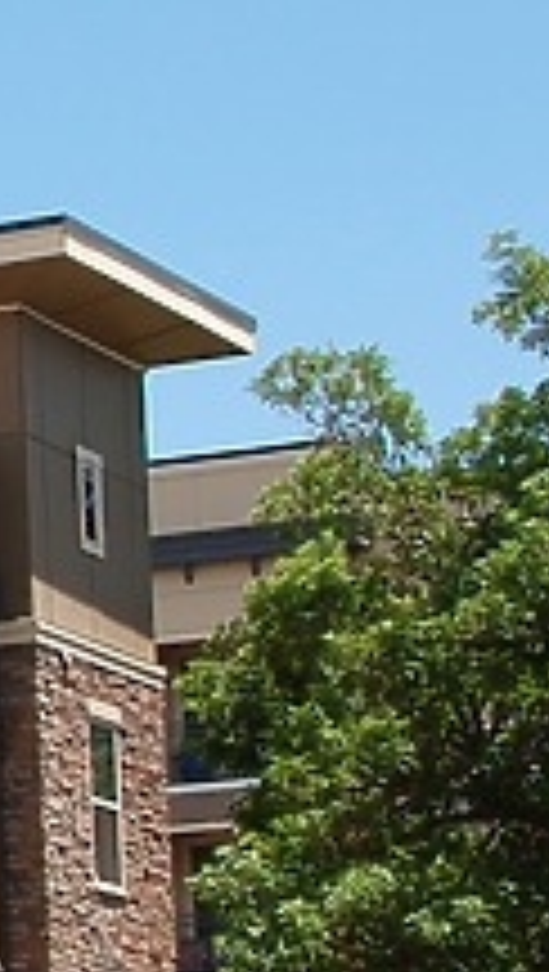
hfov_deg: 6.6
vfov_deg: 12.2
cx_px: -788
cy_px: 457
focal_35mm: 176
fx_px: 4545
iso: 200
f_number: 10
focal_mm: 27
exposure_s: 1/250
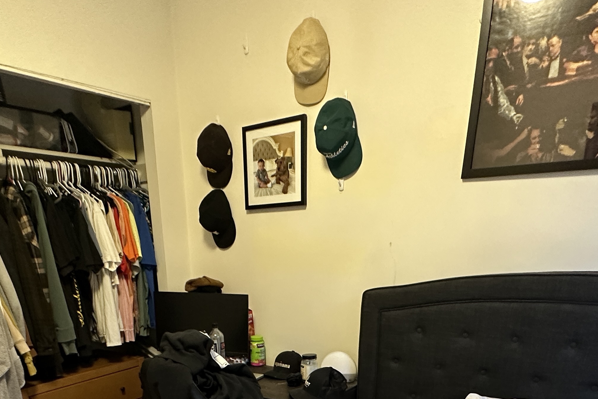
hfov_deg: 63.5
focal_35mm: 29
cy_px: 441
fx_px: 482
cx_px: 266
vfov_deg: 37.5
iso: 320
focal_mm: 2.22
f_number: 2.2
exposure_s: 1/60
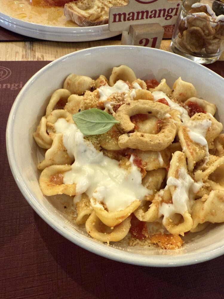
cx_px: 112
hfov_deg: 56.8
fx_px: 207
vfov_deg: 71.6
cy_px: 150
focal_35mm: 24
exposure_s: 1/50
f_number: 2.2
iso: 640
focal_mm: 2.22
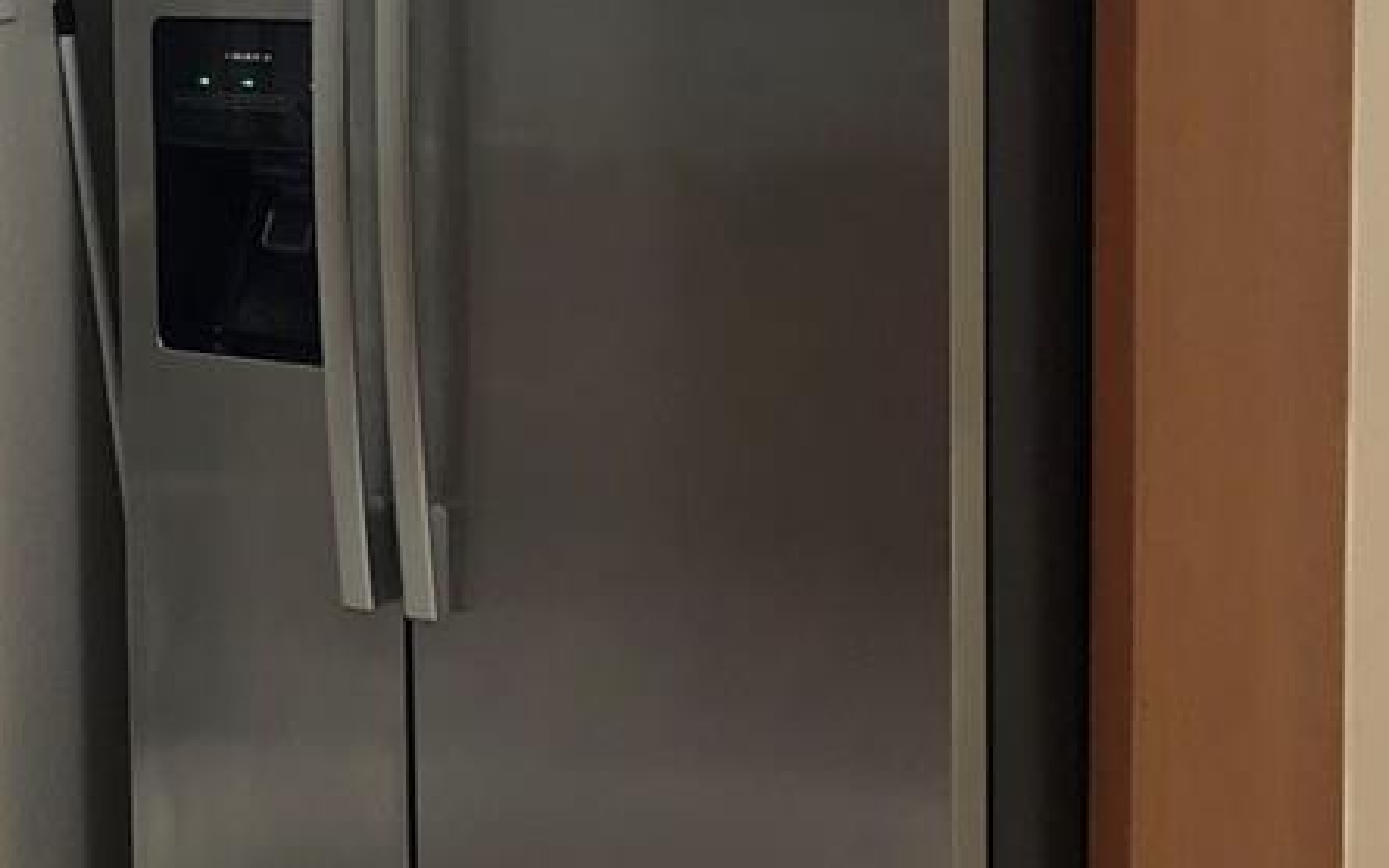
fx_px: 3028
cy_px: 72
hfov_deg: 25.0
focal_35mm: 80
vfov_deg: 16.1
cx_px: 131
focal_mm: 3.99
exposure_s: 1/13
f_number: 1.8
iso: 100
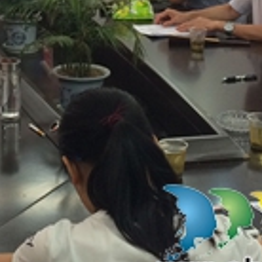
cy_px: -14
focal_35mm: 93
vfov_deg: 18.1
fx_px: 796
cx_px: 49
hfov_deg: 18.5
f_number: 2.2
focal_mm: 4.15
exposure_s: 1/33
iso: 160
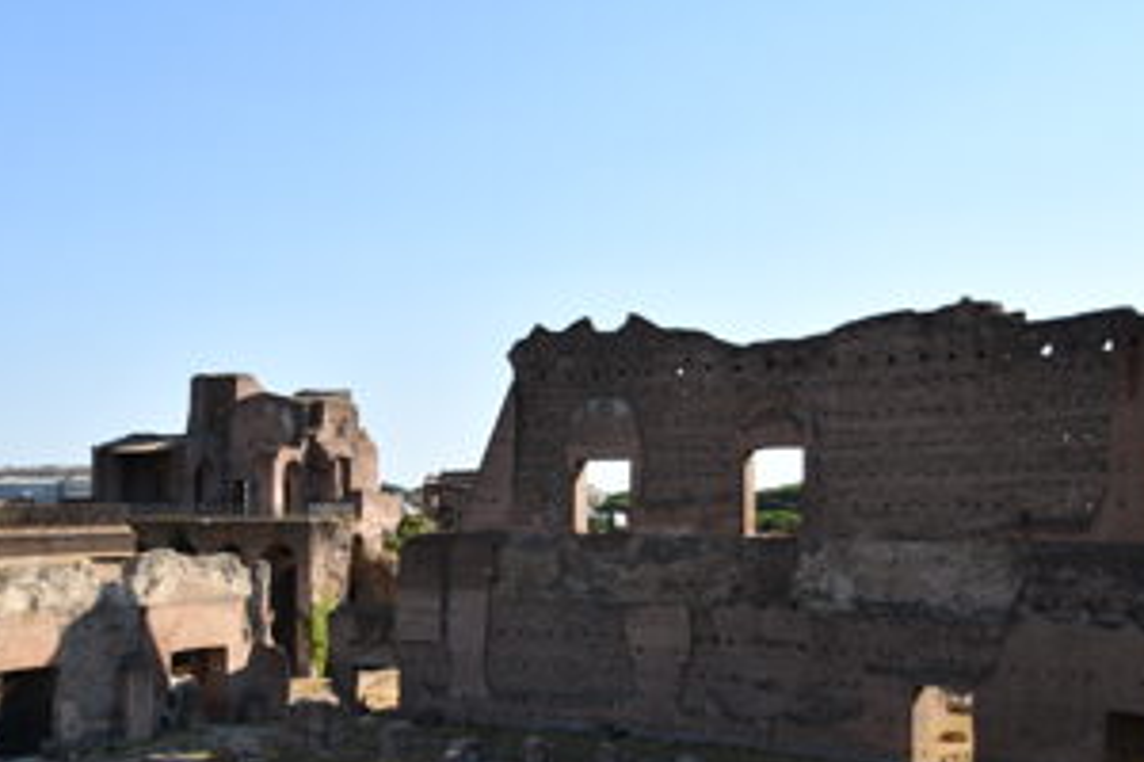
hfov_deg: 53.1
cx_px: 553
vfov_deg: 36.7
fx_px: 1144
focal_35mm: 36
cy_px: 463
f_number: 3.5
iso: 100
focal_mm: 18
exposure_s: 1/1000
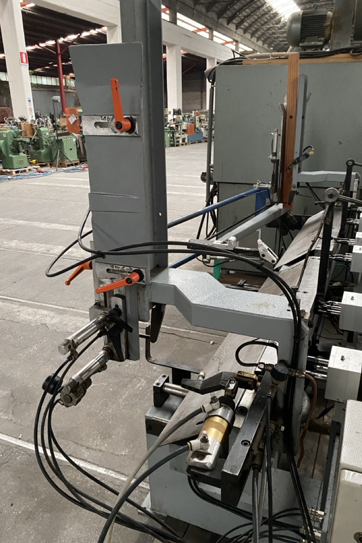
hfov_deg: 46.4
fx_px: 422
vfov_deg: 65.5
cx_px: 188
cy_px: 279
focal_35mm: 28
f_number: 1.8
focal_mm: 4.25
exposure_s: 1/33
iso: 640
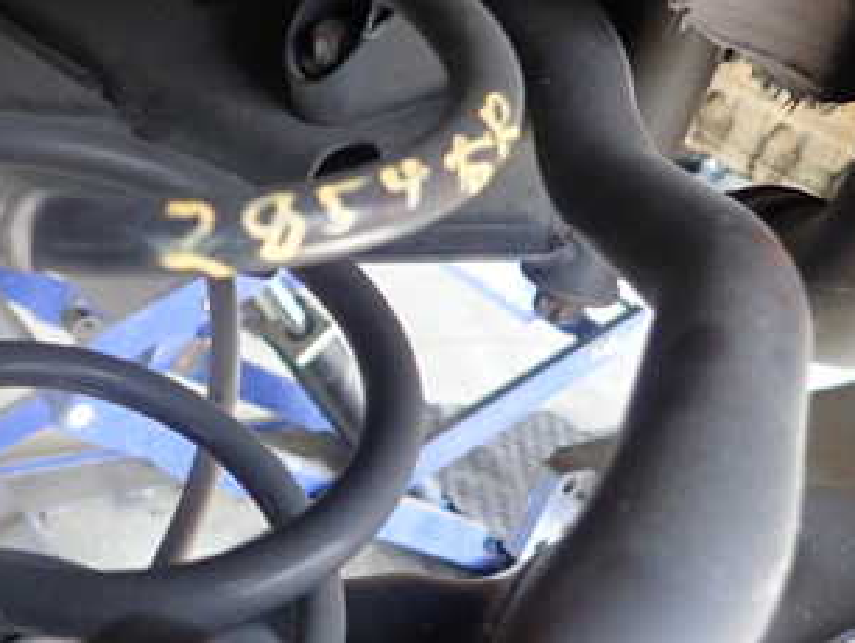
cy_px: 268
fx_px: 1211
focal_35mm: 49
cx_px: 115
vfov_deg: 29.7
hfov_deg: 36.8
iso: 320
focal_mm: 4.5
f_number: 2
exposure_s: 1/30
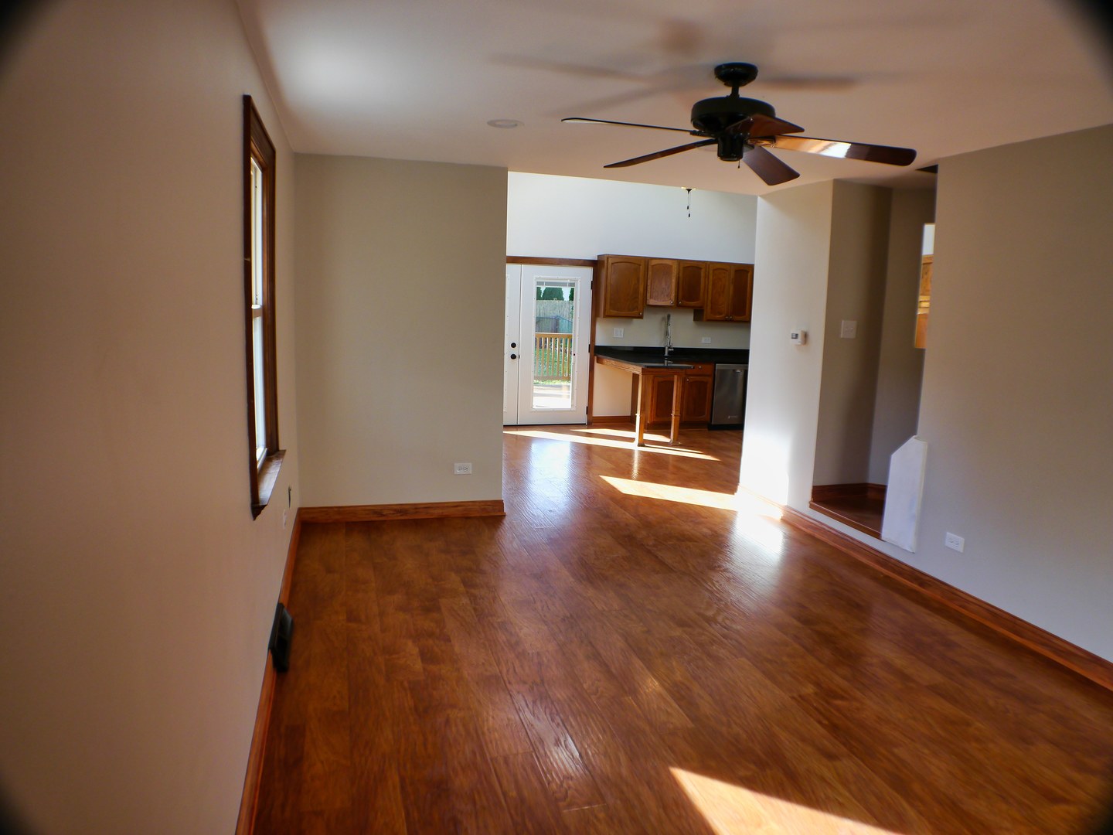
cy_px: 418
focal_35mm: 28
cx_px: 556
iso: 160
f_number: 3.5
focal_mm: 14
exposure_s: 1/100
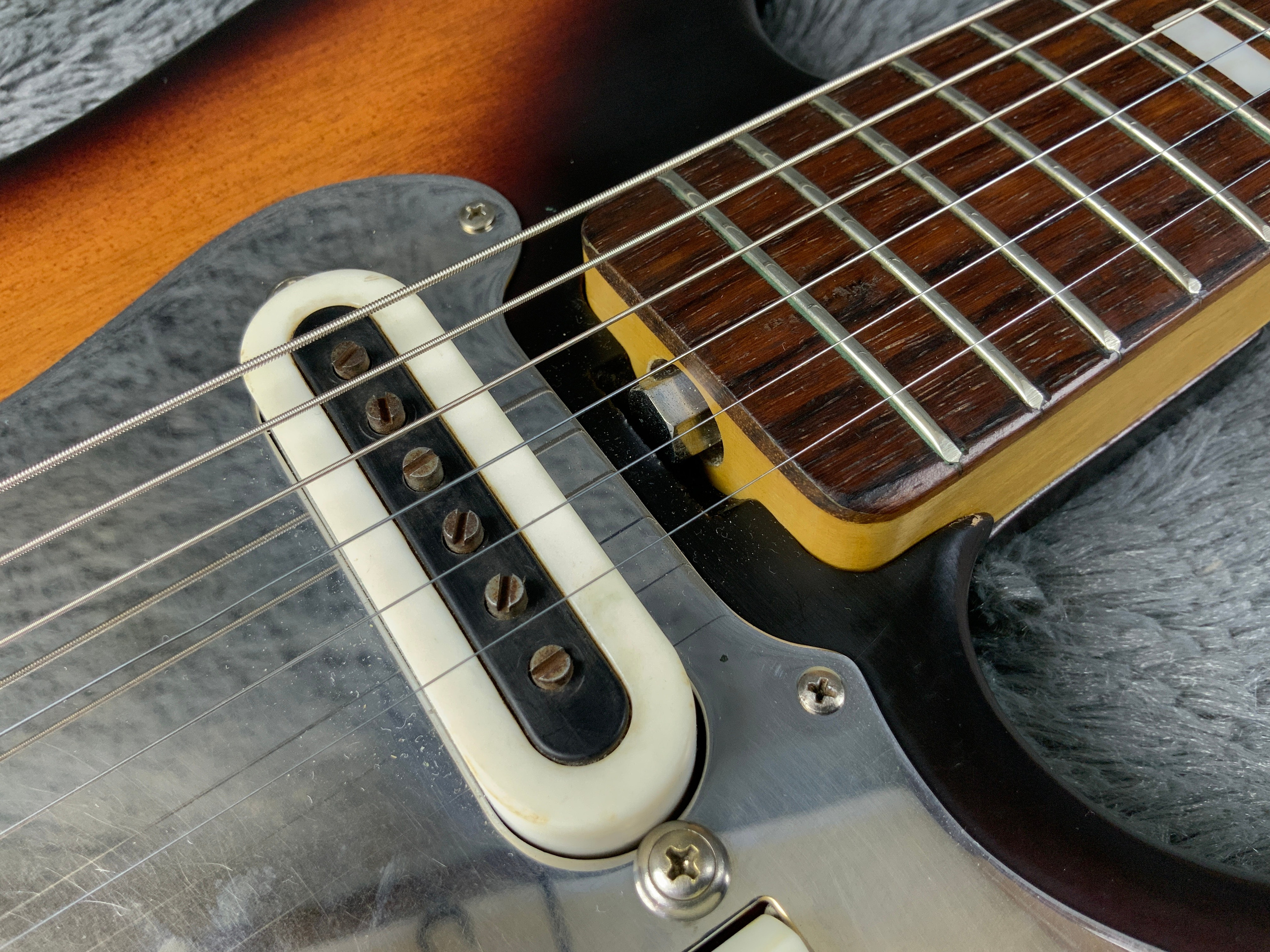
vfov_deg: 48.2
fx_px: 1064
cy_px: 476
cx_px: 635
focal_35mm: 29
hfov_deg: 61.7
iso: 80
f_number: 1.8
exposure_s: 1/50
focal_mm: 3
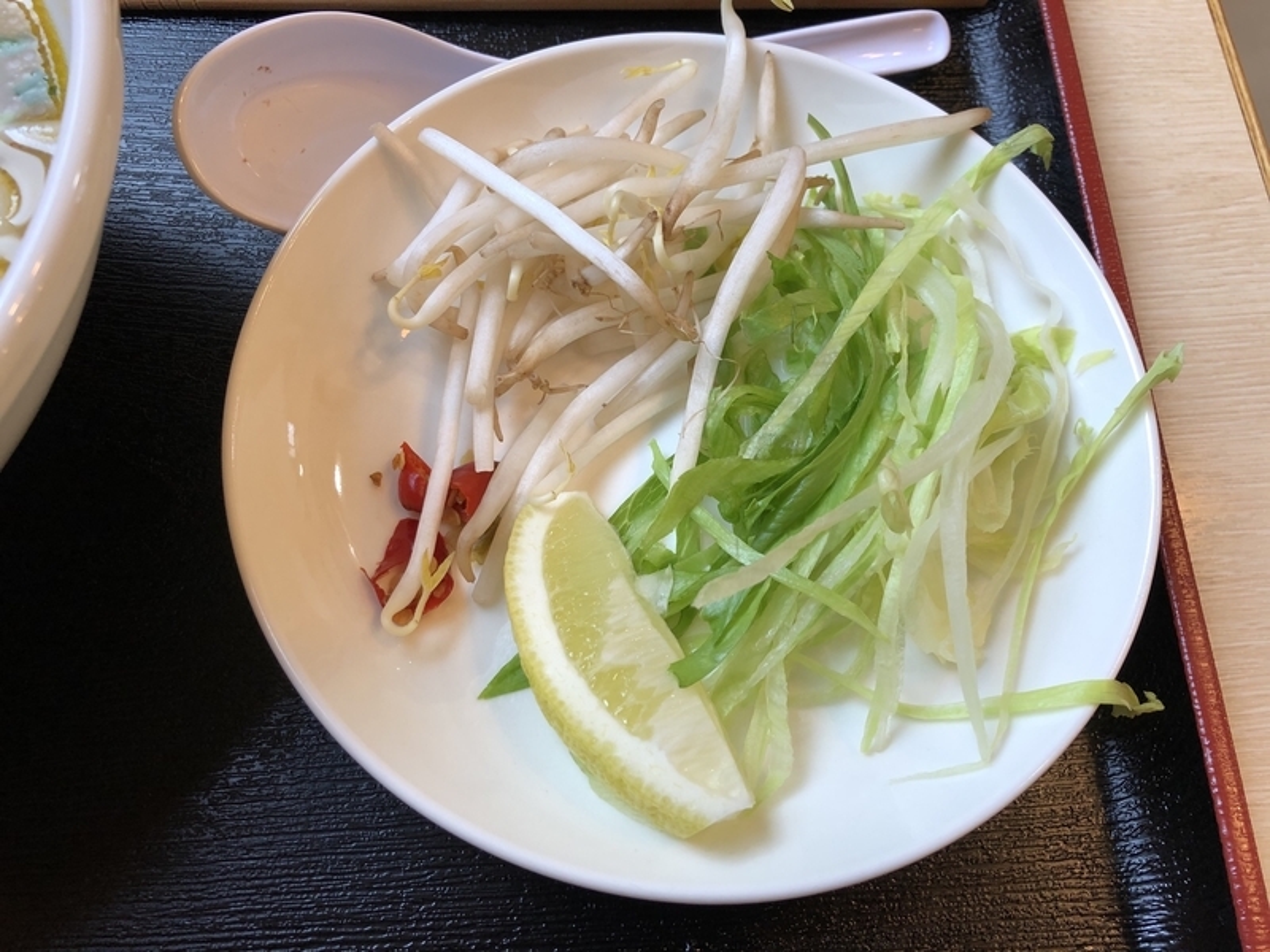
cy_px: 476
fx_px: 1027
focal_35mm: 28
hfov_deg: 63.4
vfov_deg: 49.7
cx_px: 635
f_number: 1.8
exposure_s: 1/33
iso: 25
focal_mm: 4
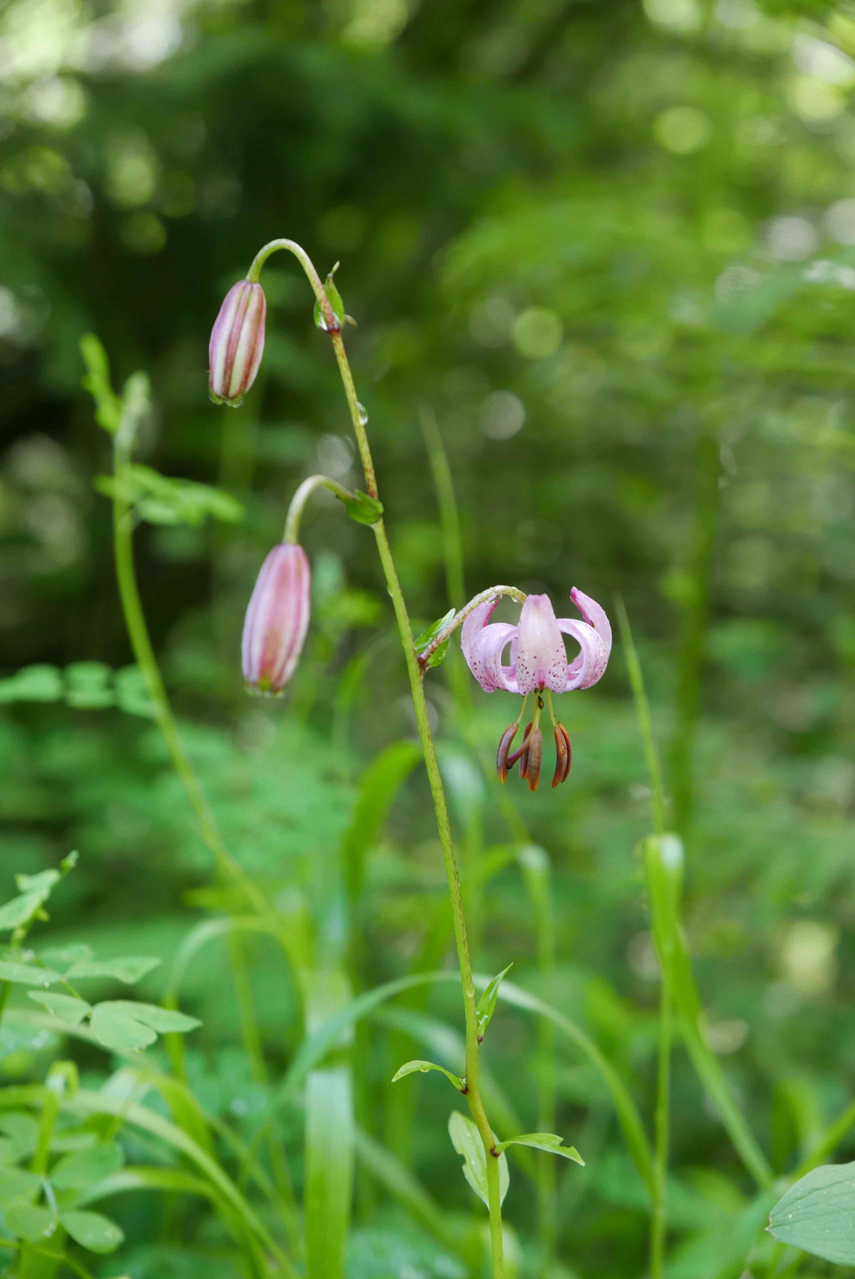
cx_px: 428
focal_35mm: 72
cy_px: 640
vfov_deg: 28.1
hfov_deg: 19.0
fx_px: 2560
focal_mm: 32.6
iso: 640
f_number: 2.8
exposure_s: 1/125
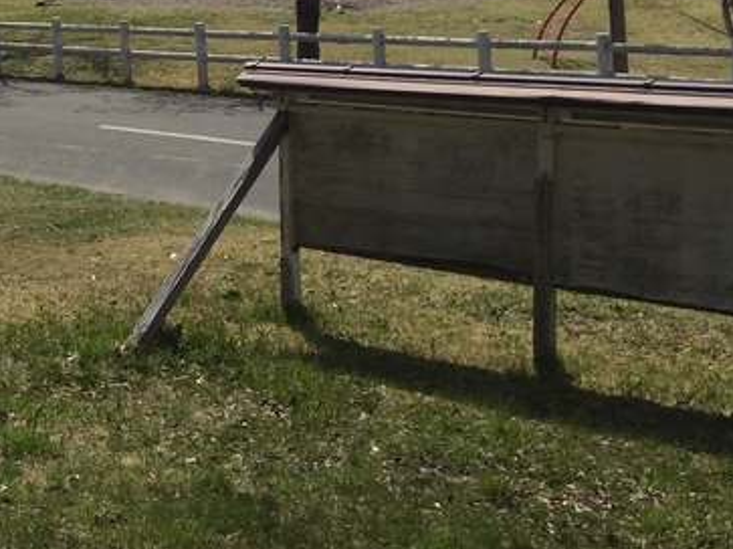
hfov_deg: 21.7
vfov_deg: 17.7
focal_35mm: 80
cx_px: -252
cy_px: -83
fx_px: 1693
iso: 32
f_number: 2.2
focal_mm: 4.15
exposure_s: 1/3049
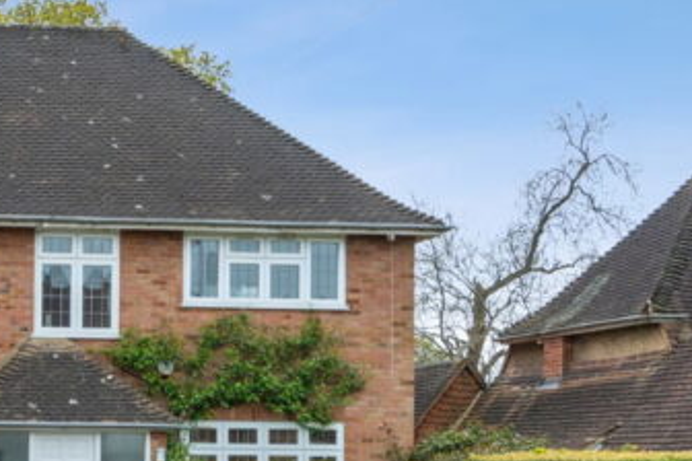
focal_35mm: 80
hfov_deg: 23.8
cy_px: 245
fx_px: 1538
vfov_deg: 17.1
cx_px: -64
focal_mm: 35
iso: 640
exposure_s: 1/1250
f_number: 4
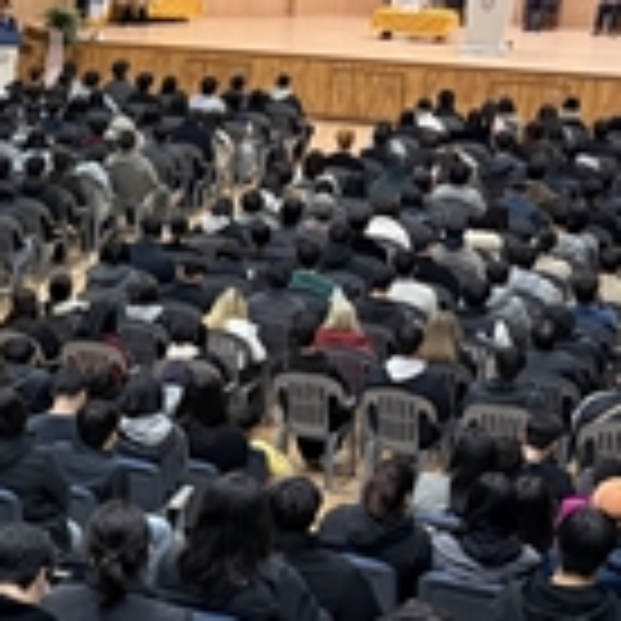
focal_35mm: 100
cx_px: -284
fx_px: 2030
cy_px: 454
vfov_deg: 17.3
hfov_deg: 16.1
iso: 320
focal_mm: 5.96
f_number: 1.6
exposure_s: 1/60
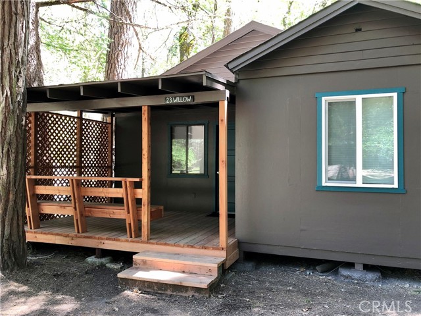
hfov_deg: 63.4
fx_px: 341
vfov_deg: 49.7
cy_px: 158
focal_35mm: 28
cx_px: 210
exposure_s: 1/30
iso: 32
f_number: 1.8
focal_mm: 3.99
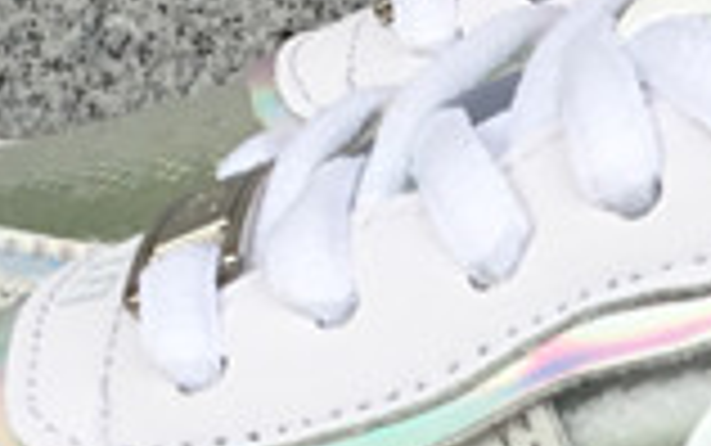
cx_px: 896
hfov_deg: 11.0
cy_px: 556
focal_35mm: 187
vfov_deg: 7.0
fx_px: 3626
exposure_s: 1/132
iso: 25
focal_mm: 3.3
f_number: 2.4
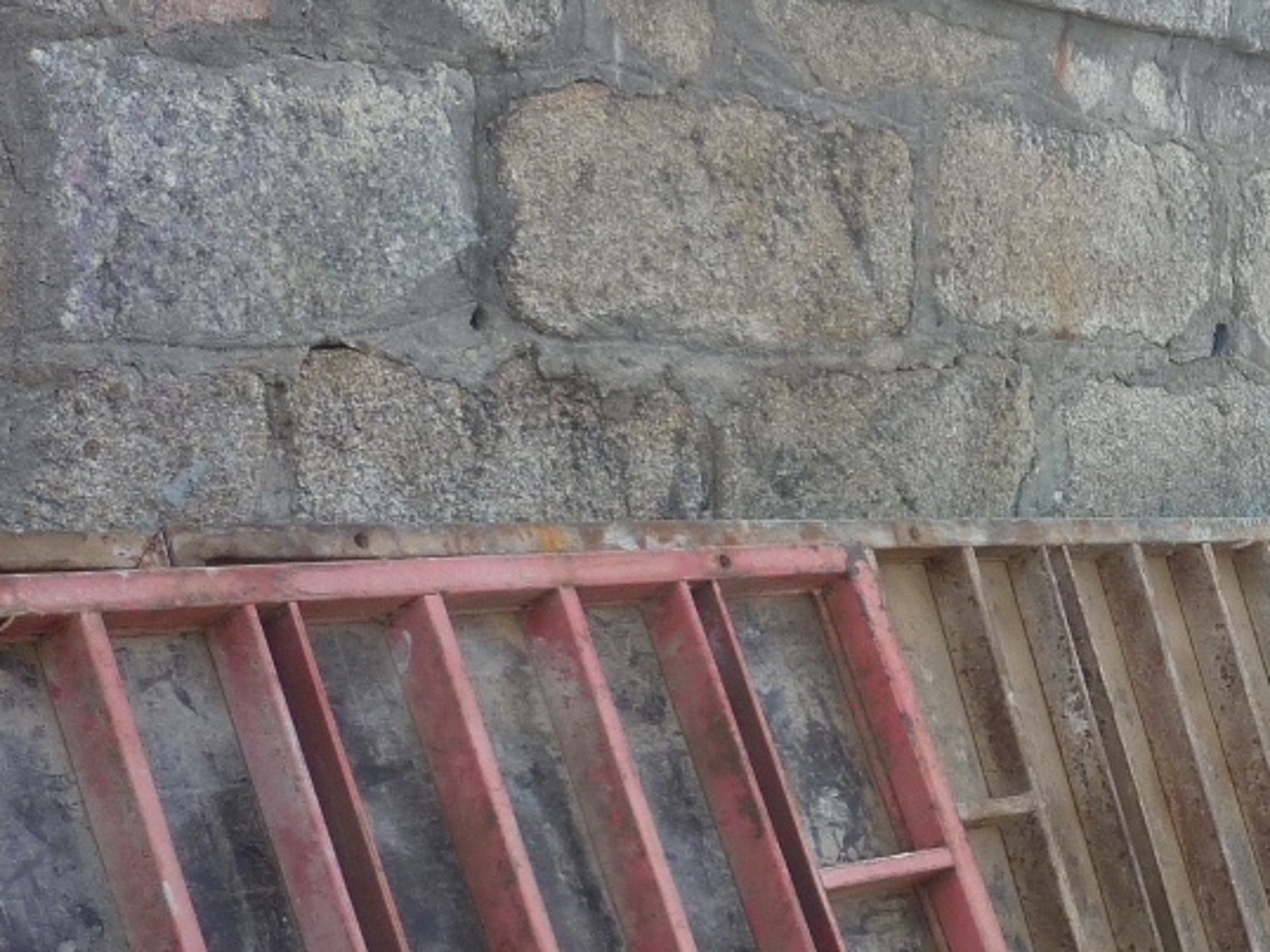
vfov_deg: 17.7
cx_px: 1461
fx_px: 3044
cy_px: 583
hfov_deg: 22.0
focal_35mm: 83
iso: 80
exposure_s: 1/200
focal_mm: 5.5
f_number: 2.8
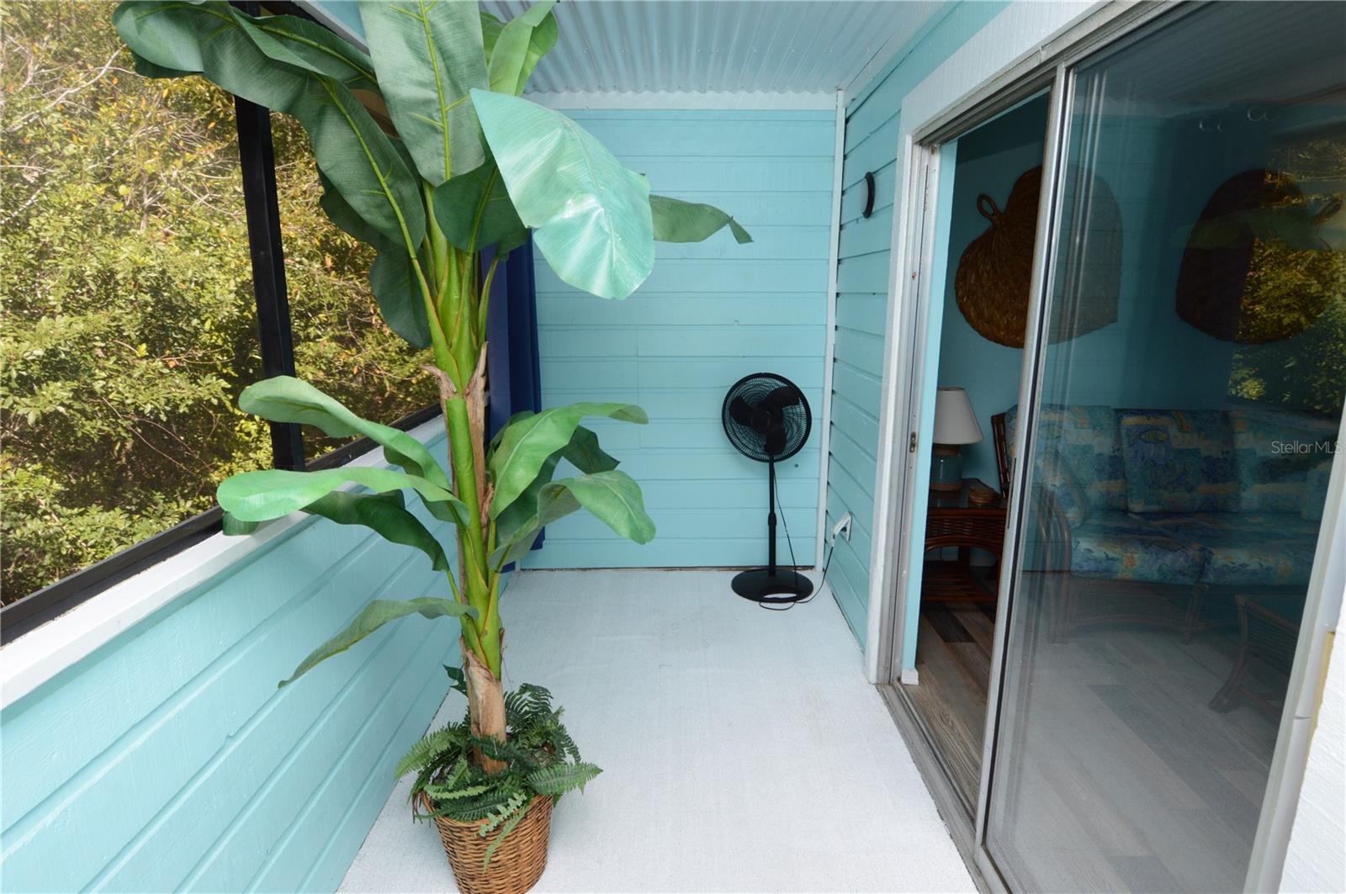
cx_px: 673
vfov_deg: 67.3
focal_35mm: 18
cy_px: 447
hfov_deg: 90.1
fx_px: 672
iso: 400
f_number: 9
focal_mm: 12
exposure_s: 1/125
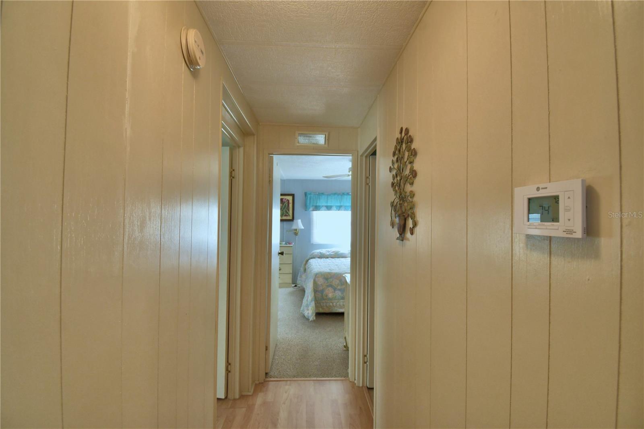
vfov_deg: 77.3
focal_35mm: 15
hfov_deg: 100.4
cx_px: 322
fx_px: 268
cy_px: 214
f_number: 4.5
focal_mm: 10
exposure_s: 1/50
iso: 400
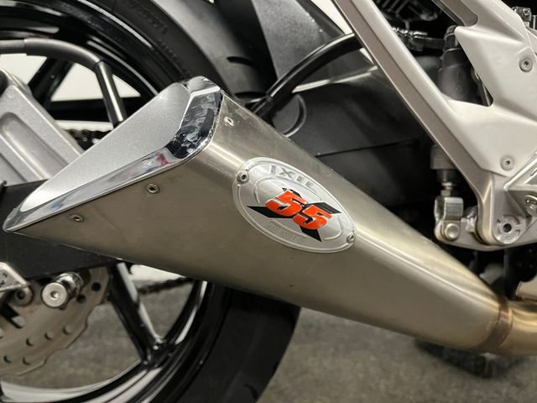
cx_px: 268
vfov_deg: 53.1
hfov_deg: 67.3
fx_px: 403
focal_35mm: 26
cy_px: 202
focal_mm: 5.1
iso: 500
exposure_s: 1/50
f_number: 1.6
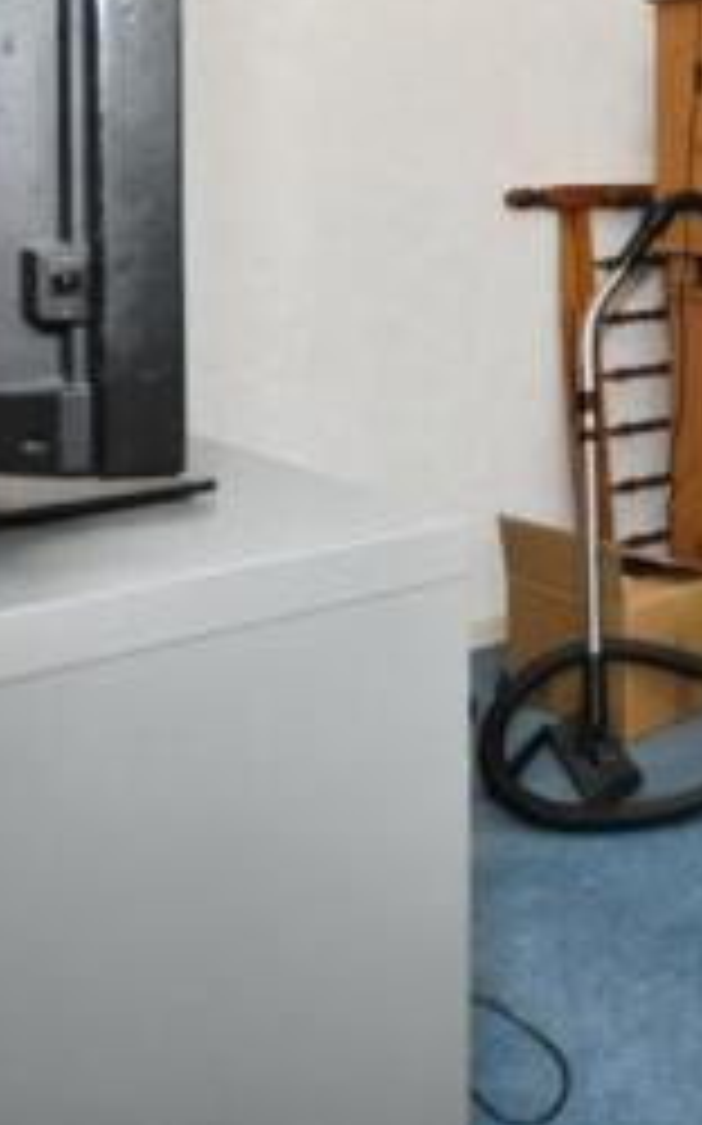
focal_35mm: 40
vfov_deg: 45.6
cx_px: 997
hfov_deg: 25.6
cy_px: 160
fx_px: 1226
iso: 400
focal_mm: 10
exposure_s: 1/60
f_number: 8
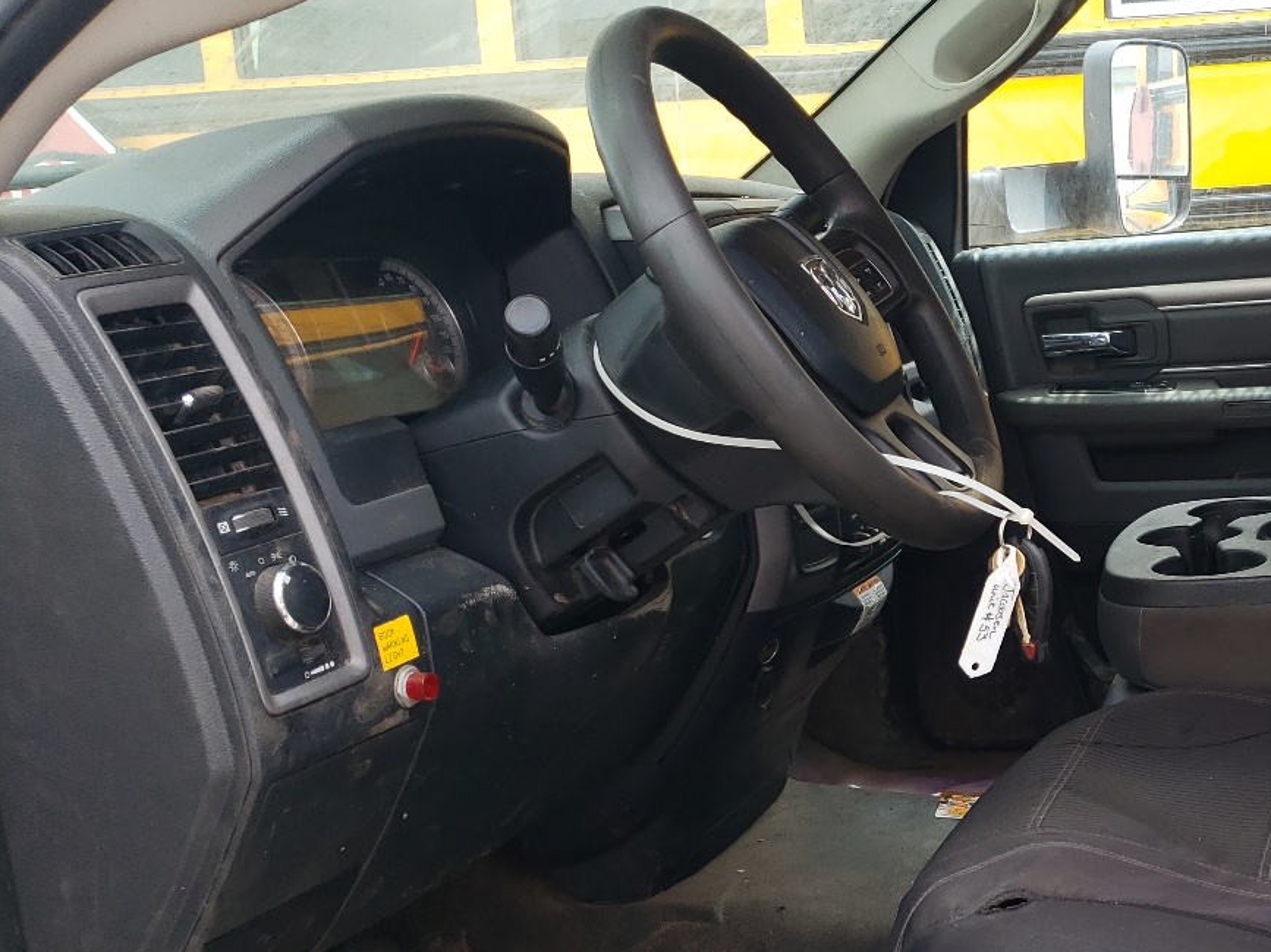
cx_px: 1160
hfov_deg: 37.0
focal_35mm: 48
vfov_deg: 30.1
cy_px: 603
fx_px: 1762
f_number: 1.5
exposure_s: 1/175
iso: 50
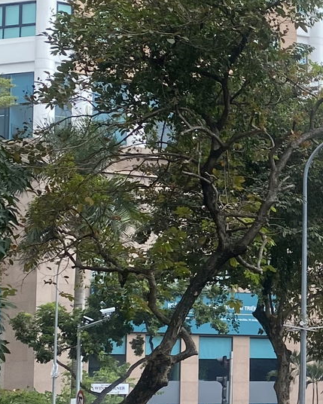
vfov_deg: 18.9
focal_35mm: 101
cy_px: 260
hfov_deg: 14.6
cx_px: 419
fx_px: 1207
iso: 32
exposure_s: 1/1245
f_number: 1.8
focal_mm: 4.25
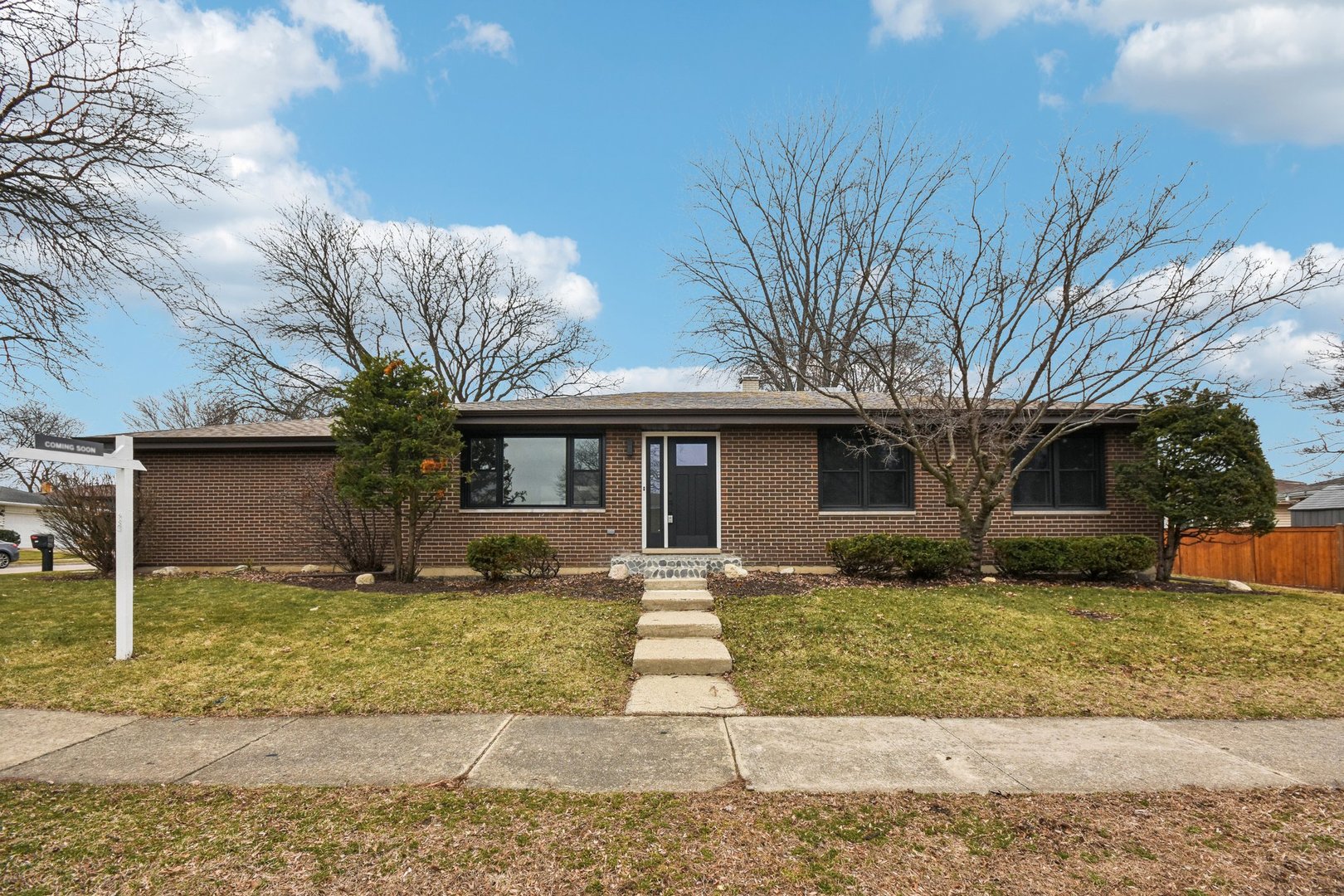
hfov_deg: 100.4
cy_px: 448
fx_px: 560
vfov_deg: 77.3
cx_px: 672
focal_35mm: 15
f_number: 8
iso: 400
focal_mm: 10
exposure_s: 1/640
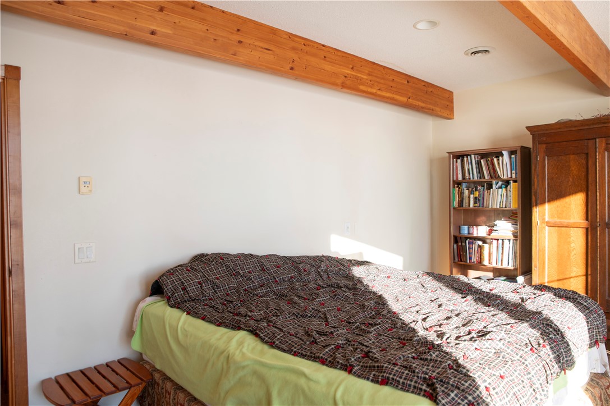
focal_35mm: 24
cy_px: 203
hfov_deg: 73.8
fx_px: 406
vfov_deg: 53.1
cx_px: 305
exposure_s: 1/200
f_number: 3.5
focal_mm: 24
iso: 500
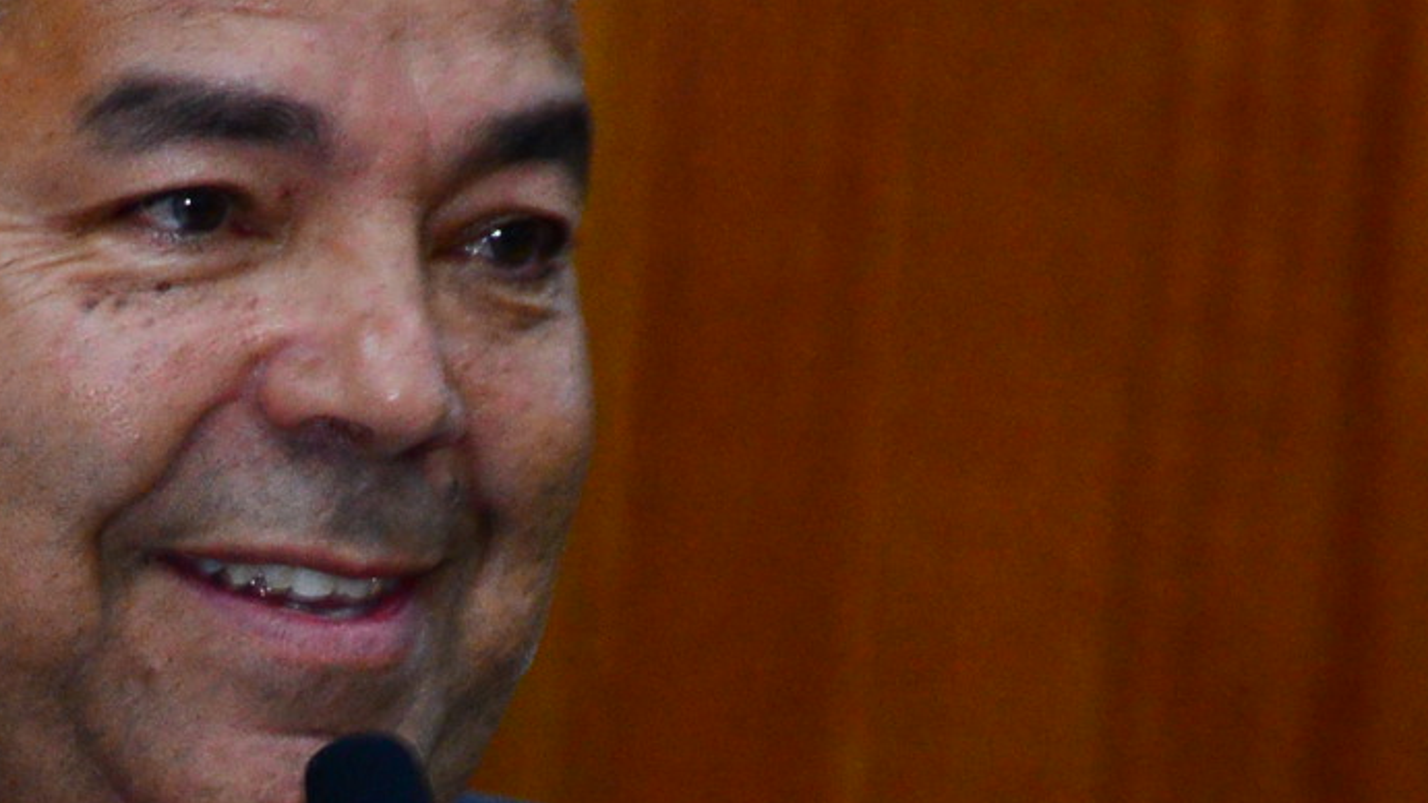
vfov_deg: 2.2
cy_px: 1113
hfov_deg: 3.9
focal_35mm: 548
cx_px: 168
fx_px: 20748
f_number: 5.6
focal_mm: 120
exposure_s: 1/60
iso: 2500
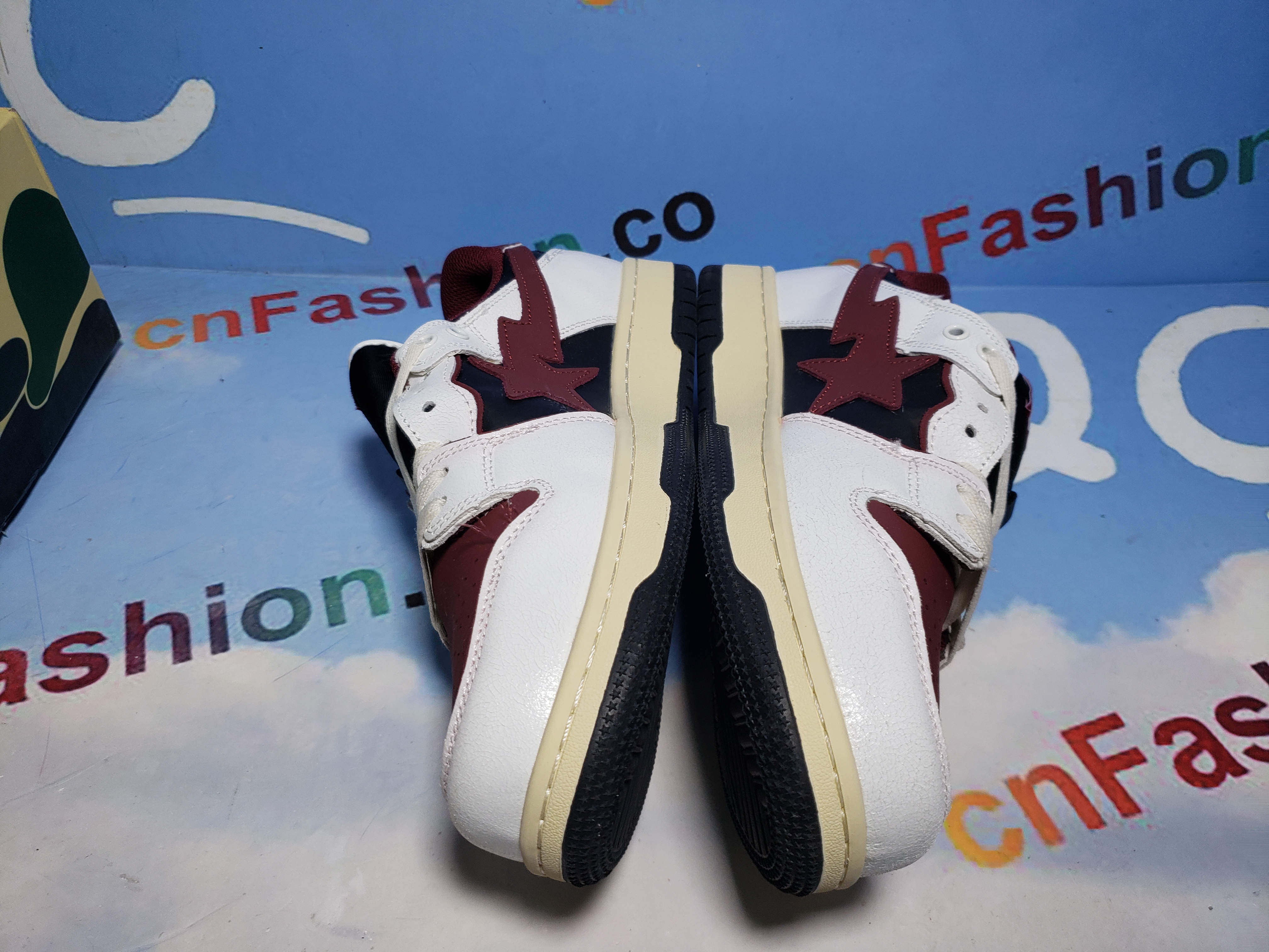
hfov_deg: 67.3
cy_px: 476
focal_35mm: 26
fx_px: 953
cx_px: 634
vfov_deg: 53.1
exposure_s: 1/594
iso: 50
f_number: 1.5
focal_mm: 4.3
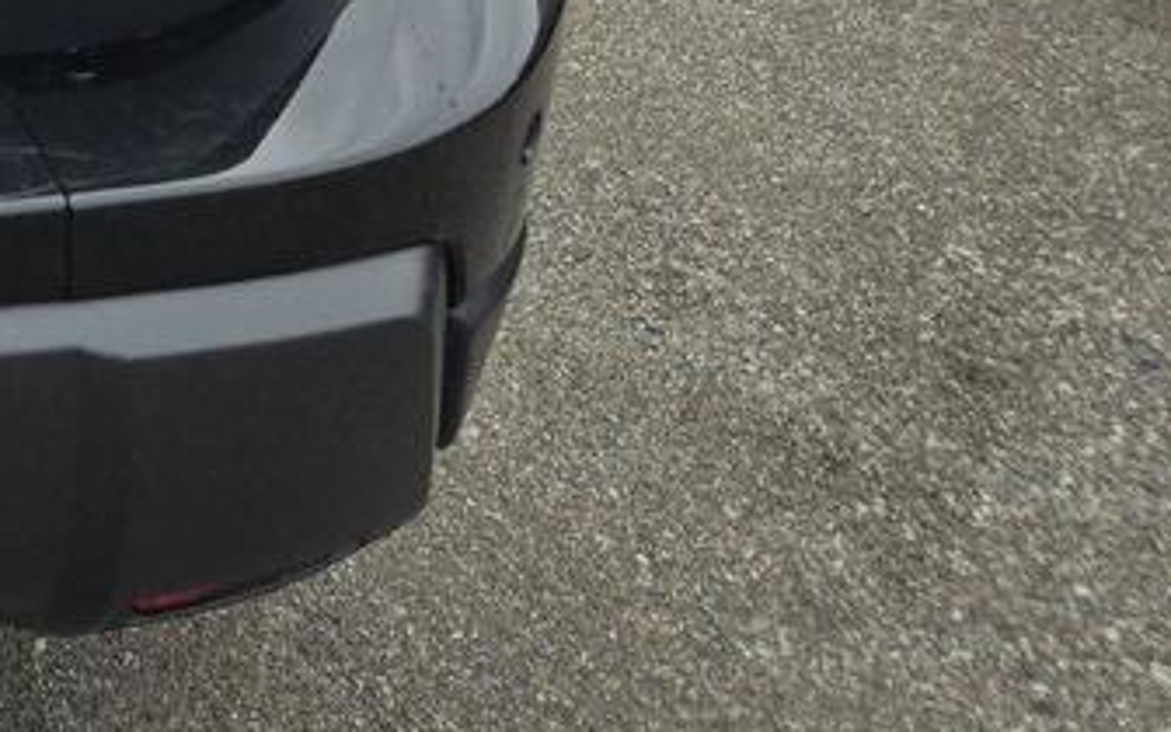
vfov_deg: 12.5
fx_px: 2968
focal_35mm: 93
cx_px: -955
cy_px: -701
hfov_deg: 17.8
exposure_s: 1/1262
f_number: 1.8
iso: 25
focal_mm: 5.4
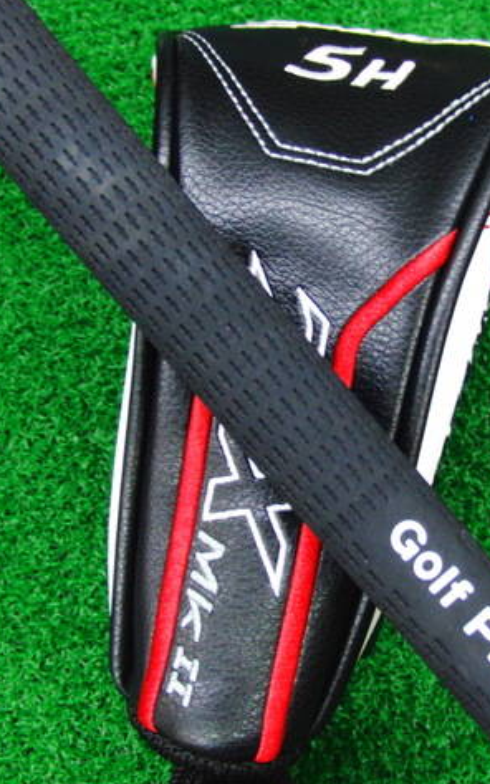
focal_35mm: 53
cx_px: 376
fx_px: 1133
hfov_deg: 24.1
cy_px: 390
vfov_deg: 38.2
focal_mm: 6.42
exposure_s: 1/25
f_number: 3.6
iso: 400
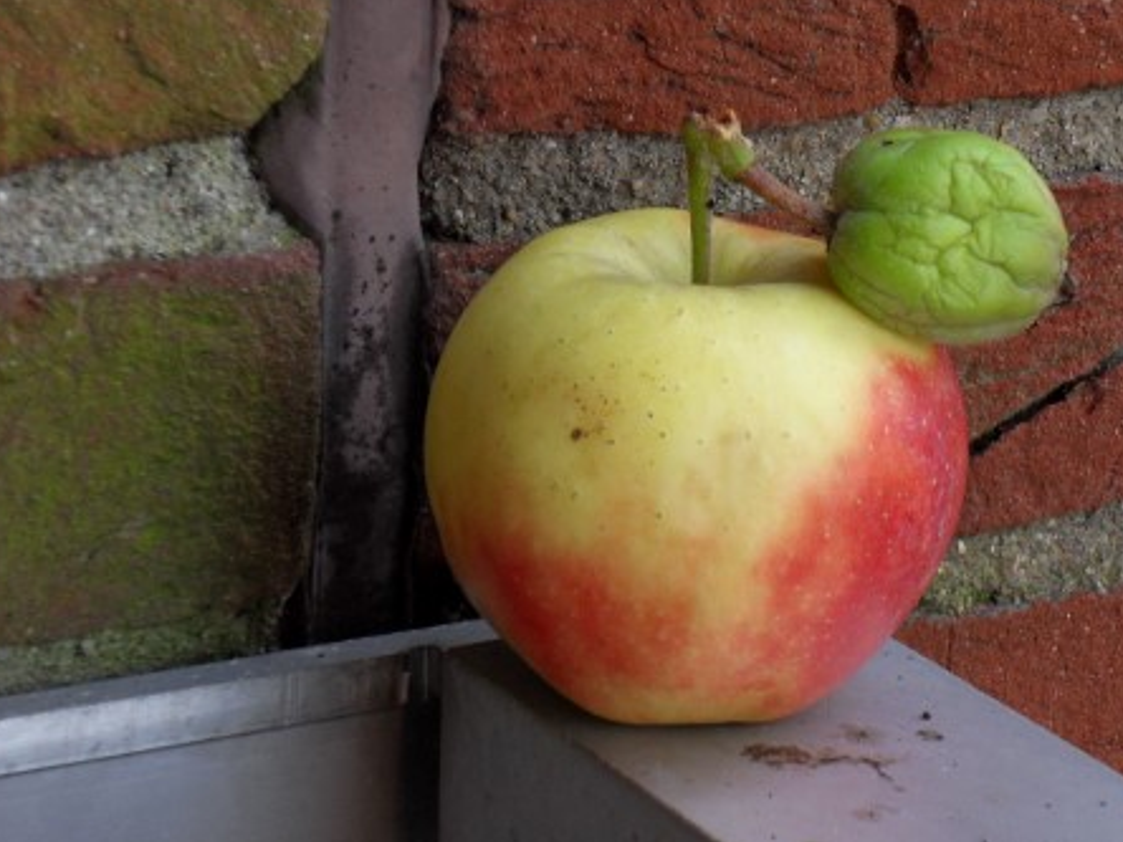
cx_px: 736
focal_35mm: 137
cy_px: 415
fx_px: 4445
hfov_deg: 14.4
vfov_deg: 10.8
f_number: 5.5
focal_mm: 16.6
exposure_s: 1/60
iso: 120
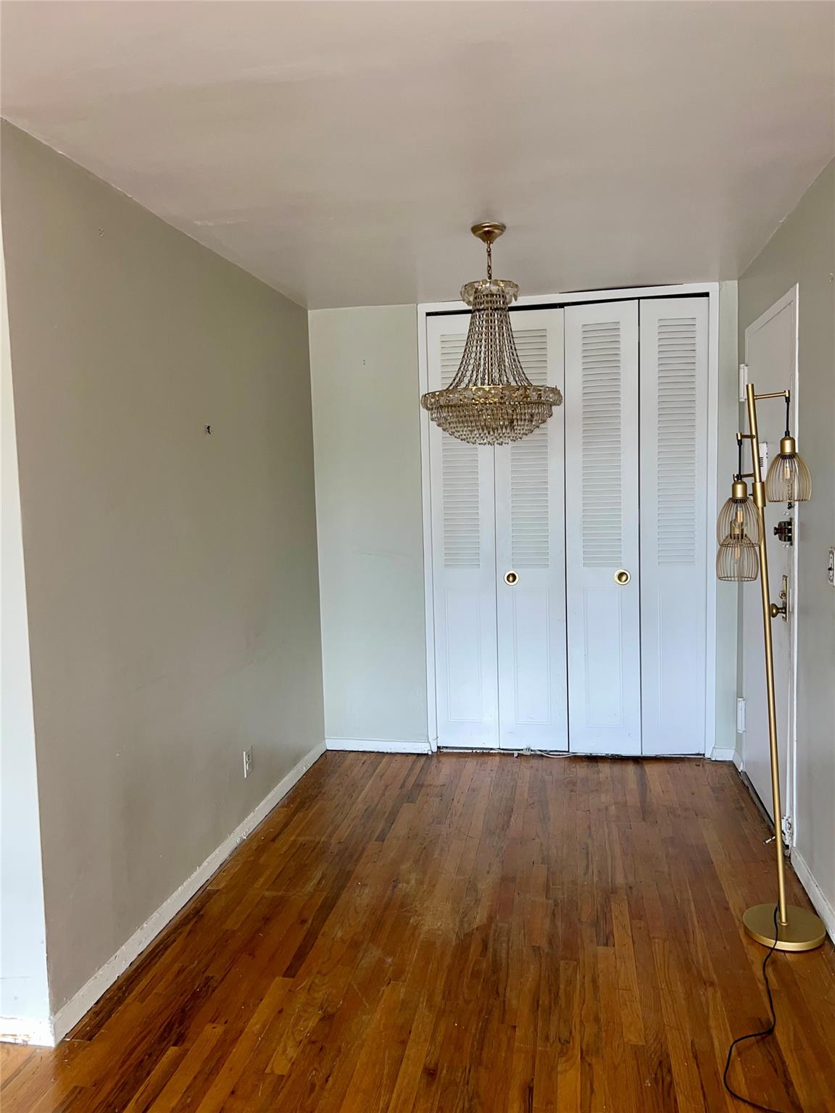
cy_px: 556
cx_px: 418
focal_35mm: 26
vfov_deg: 67.3
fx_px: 836
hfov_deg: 53.1
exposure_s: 1/24
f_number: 1.5
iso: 50
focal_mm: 5.7
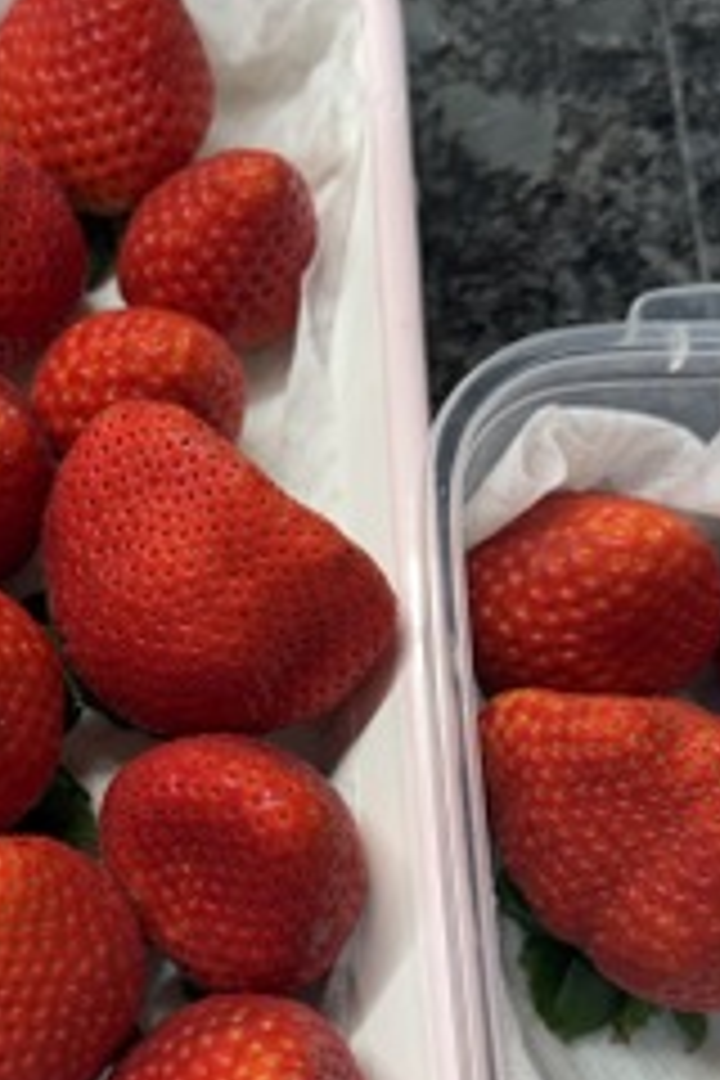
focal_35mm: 50
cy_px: 634
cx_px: 99
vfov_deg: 39.5
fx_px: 1500
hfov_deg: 26.3
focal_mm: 6.76
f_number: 1.78
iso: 160
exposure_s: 1/100
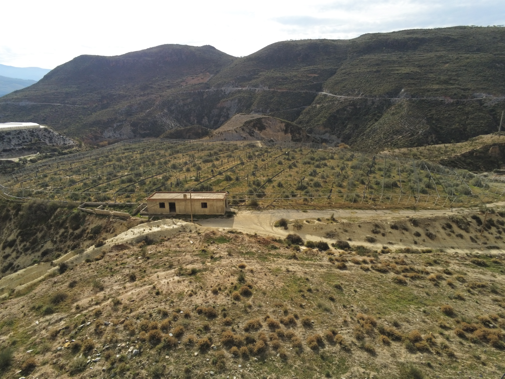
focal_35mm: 23
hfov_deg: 73.9
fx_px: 336
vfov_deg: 58.9
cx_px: 252
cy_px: 190
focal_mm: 4
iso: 106
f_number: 2.4
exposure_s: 1/1923
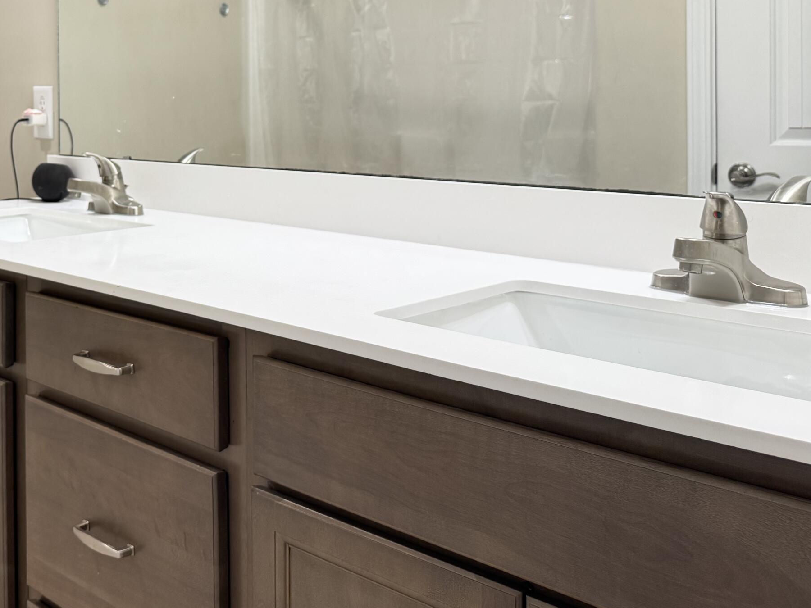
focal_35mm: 40
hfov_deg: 44.4
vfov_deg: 34.9
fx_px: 937
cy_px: 123
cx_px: 156
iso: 160
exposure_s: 1/120
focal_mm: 6.76
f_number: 1.78
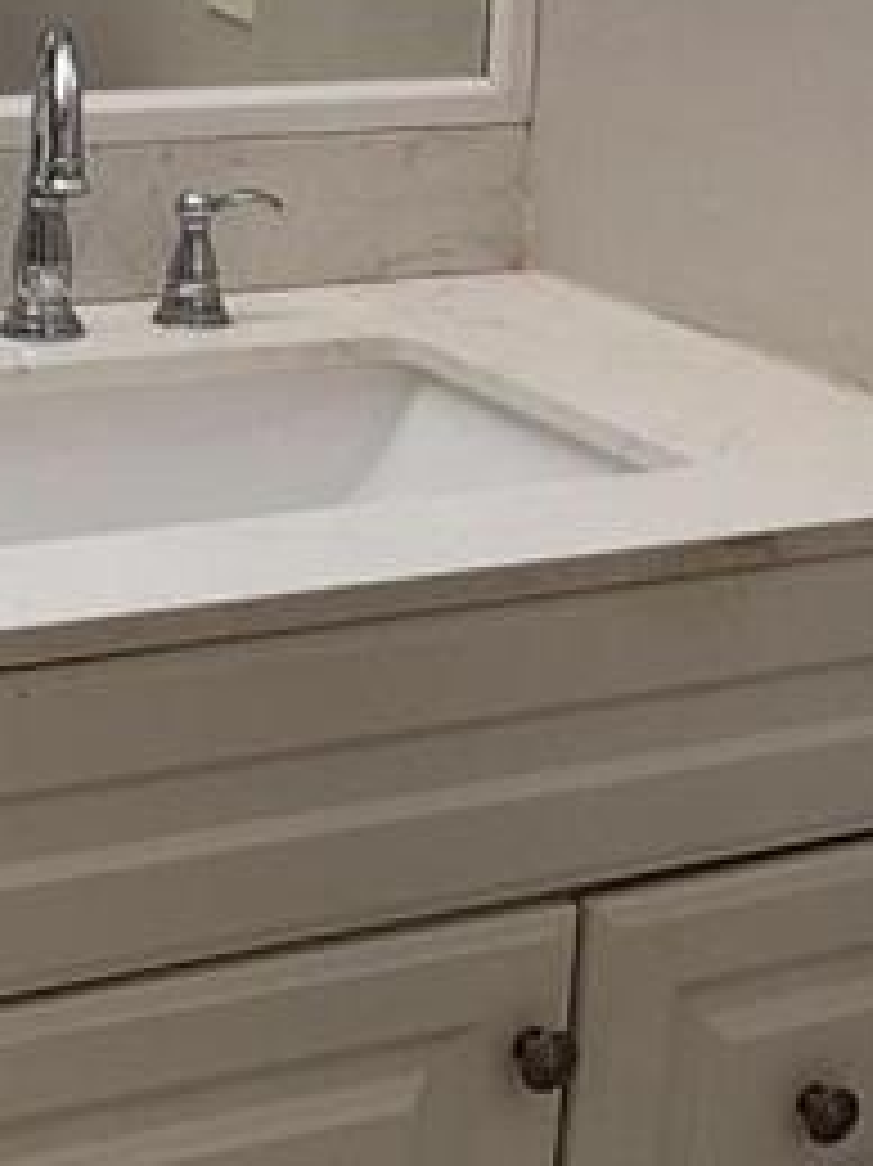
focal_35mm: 77
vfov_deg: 25.2
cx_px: 36
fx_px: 2591
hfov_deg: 18.7
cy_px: 374
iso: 32
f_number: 2.2
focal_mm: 1.74
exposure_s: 1/60
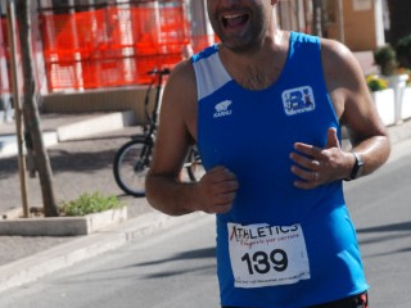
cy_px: 232
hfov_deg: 10.4
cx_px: 227
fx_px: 2256
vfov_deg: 7.8
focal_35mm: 190
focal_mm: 70
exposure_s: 1/1600
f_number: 7.1
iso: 1000
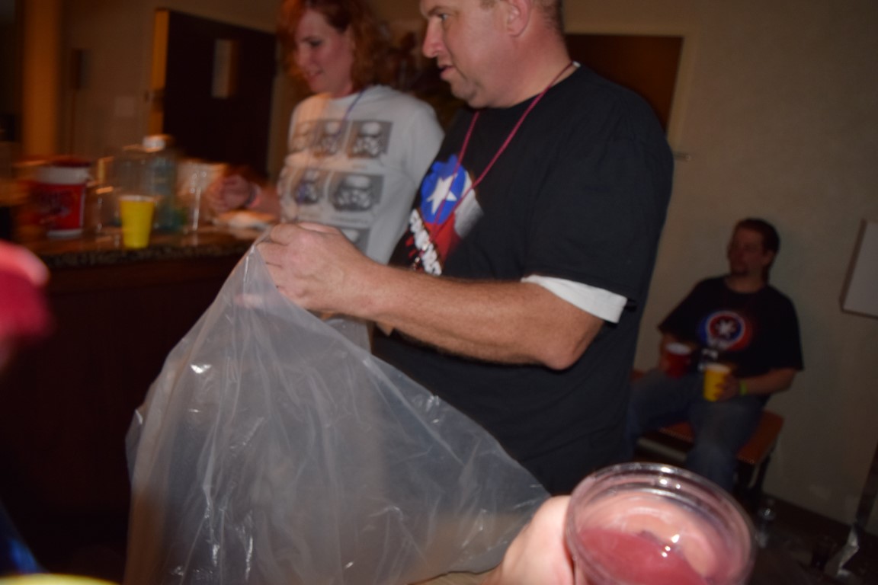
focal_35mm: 27
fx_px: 658
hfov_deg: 67.4
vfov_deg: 47.9
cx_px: 439
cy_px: 292
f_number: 3.5
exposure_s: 1/60
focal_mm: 18
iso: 720
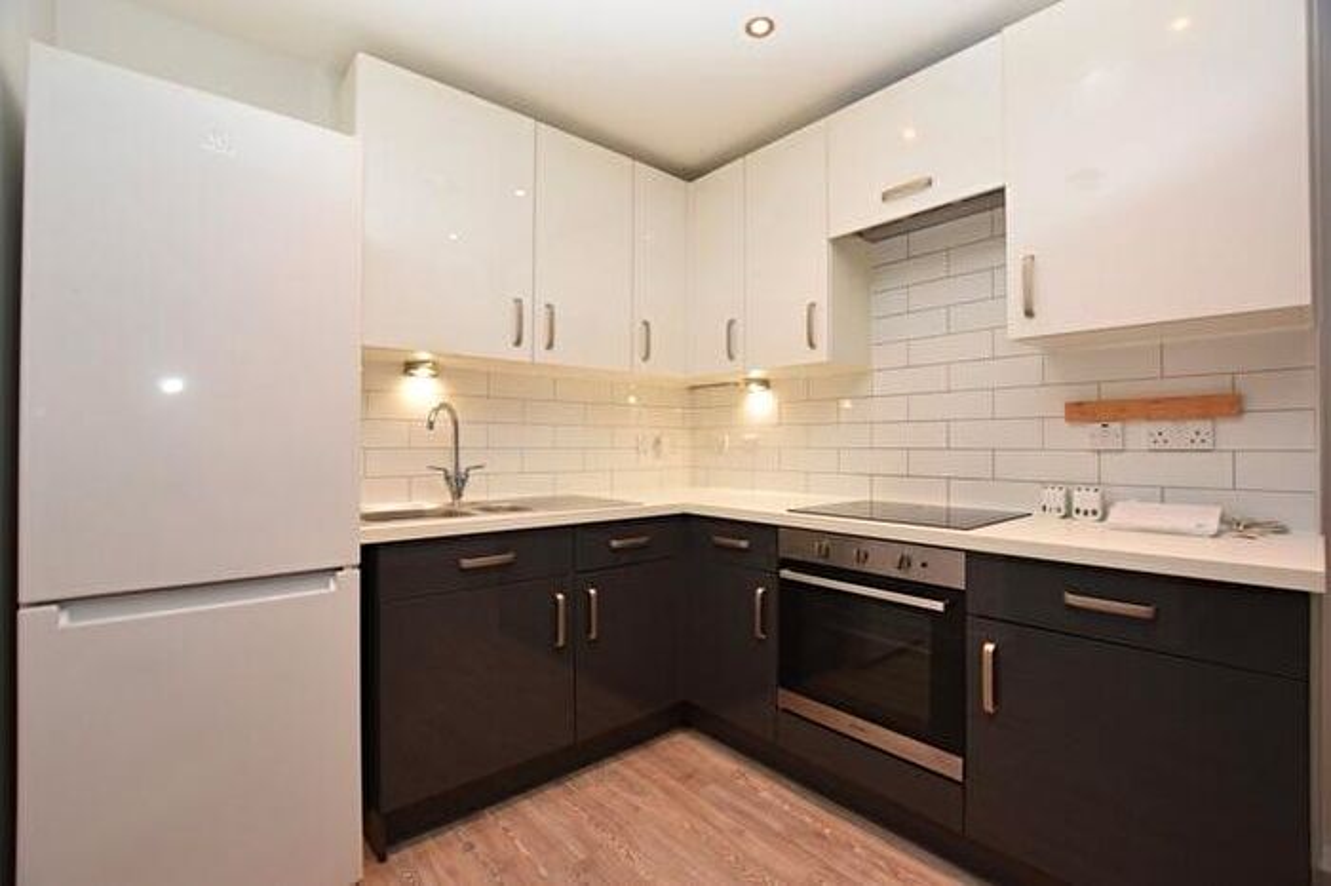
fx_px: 554
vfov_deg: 77.3
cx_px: 666
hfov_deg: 100.4
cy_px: 443
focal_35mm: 15
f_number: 5
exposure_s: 1/100
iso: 800
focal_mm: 10
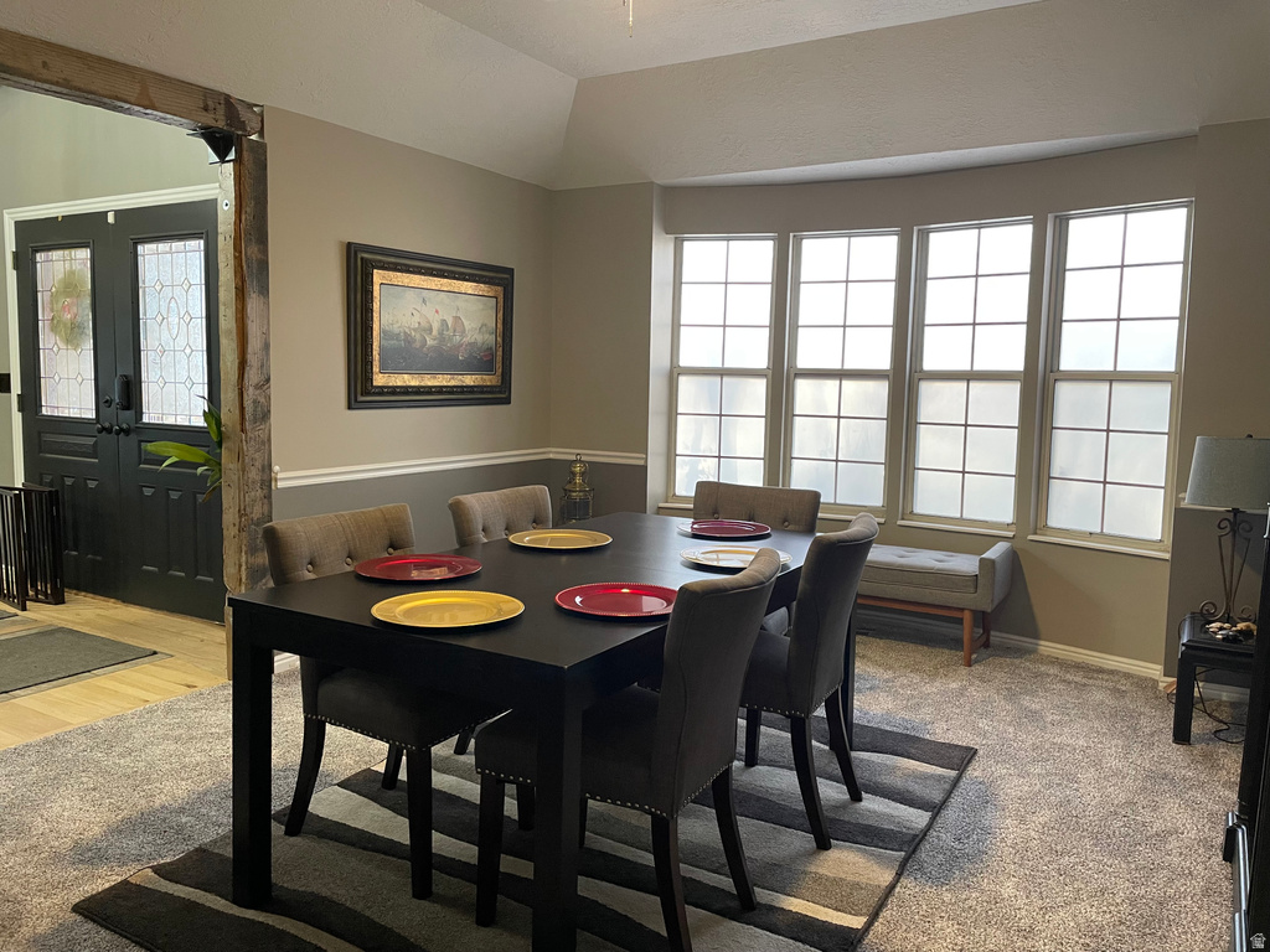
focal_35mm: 26
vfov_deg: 53.1
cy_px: 476
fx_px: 954
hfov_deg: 67.3
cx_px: 635
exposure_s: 1/60
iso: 160
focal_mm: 4.2
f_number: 1.6
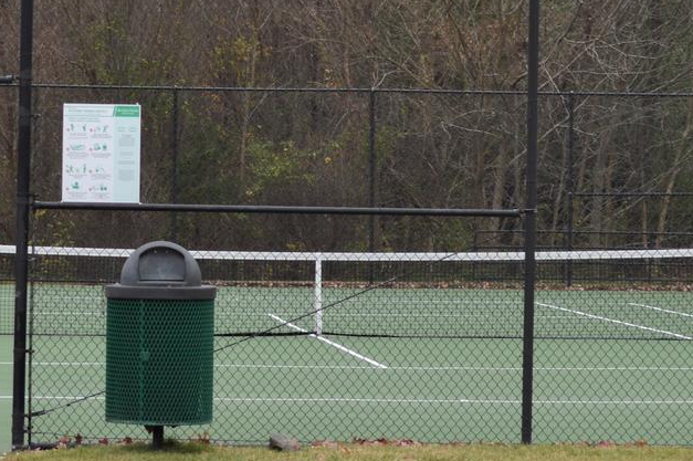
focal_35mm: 196
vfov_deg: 7.0
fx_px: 3770
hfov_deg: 10.5
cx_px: 148
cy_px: 176
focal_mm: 40
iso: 125
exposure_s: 1/125
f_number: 5.3
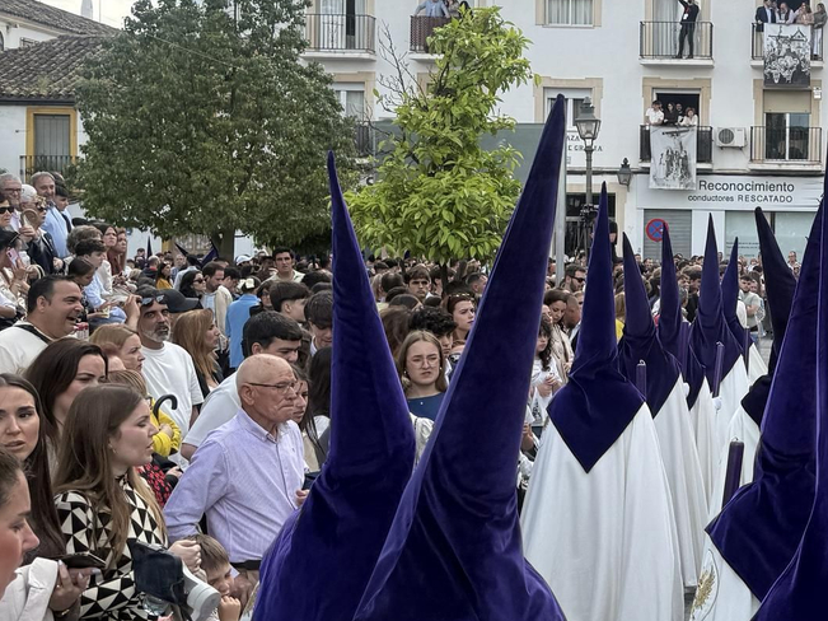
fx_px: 1411
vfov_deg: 24.7
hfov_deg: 30.3
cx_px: 842
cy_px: 229
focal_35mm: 59
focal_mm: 6.76
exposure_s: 1/1653
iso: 100
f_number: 1.78
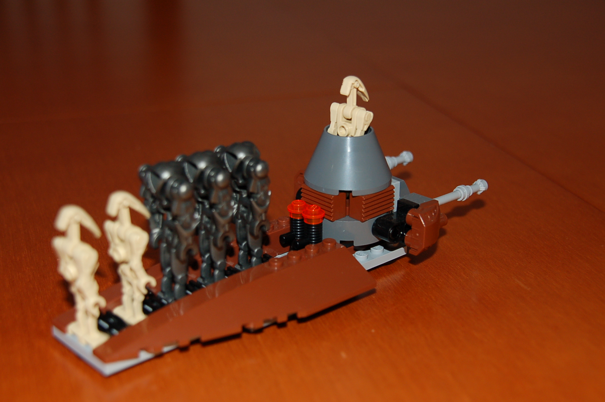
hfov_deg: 33.4
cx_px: 302
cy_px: 201
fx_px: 1007
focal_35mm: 60
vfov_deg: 22.6
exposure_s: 1/60
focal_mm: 40
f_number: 4.8
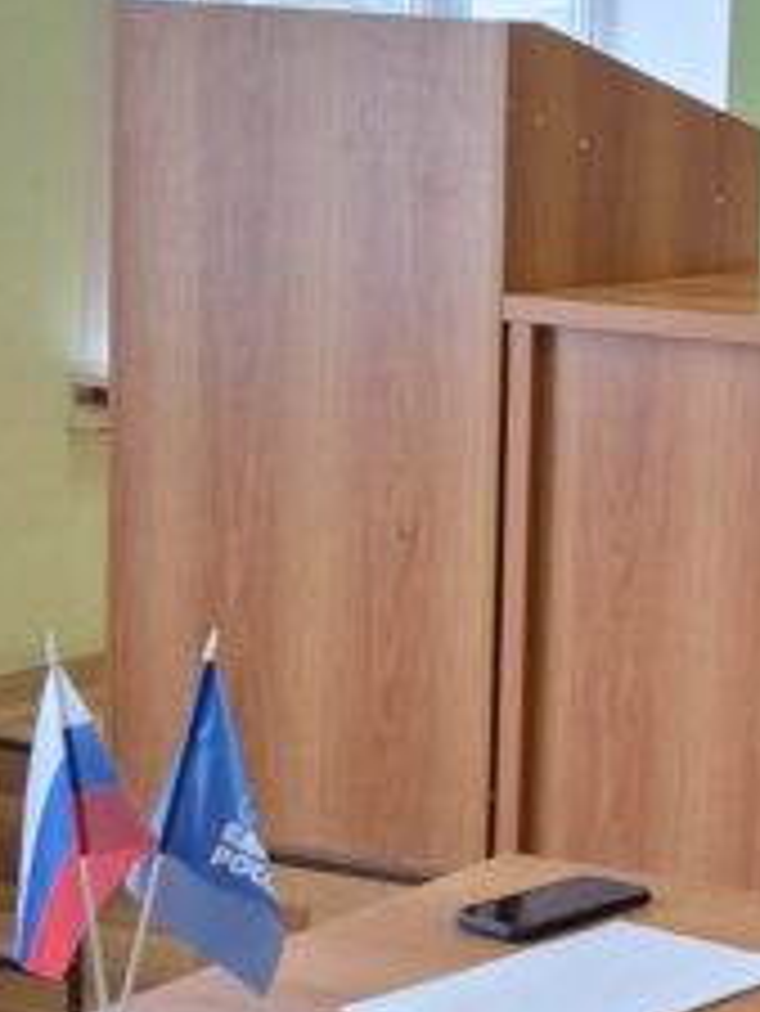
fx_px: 2691
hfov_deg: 13.9
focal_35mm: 92
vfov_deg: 21.2
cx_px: 1473
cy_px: 319
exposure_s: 1/100
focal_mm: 5.54
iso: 100
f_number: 1.8
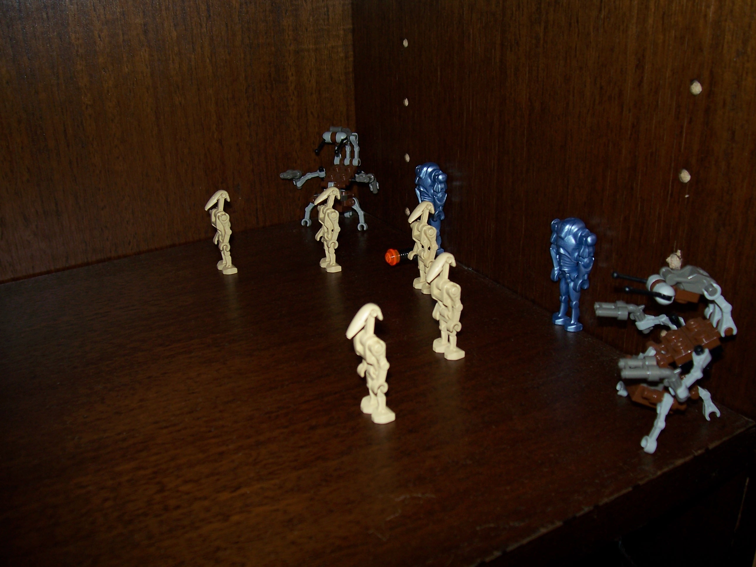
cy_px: 284
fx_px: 743
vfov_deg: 41.8
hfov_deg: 54.0
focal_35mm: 34
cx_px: 378
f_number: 2.7
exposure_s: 1/60
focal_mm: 5.6
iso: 80
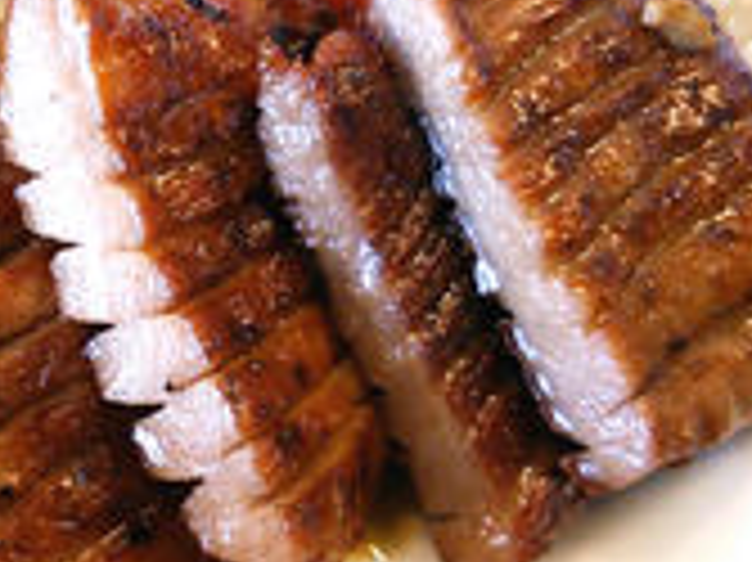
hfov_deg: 25.8
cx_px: 14
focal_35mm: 72
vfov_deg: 20.4
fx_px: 1563
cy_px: 279
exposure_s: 1/32
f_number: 1.94
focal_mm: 4.06
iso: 160
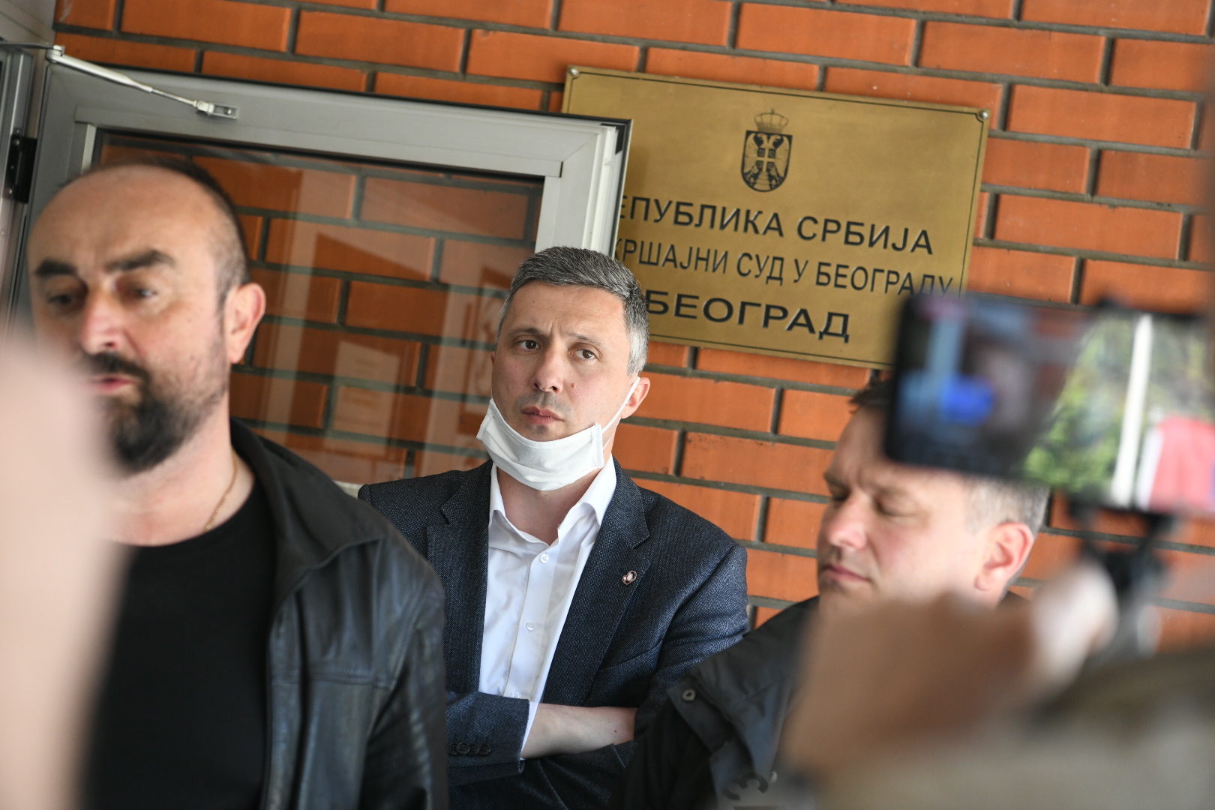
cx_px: 608
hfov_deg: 28.8
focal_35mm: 70
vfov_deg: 19.5
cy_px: 405
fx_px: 2362
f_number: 4
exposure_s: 1/500
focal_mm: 70
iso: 1600
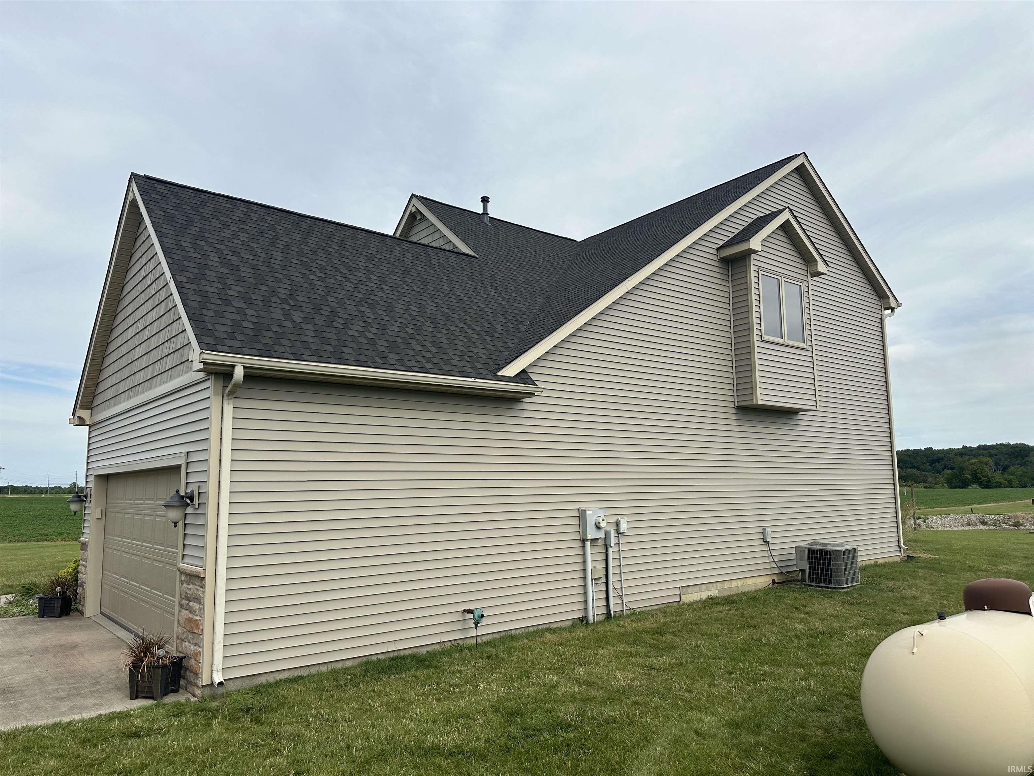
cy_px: 388
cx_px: 517
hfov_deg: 71.6
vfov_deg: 56.8
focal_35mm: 24
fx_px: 717
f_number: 1.78
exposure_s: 1/4348
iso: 80
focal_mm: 6.86
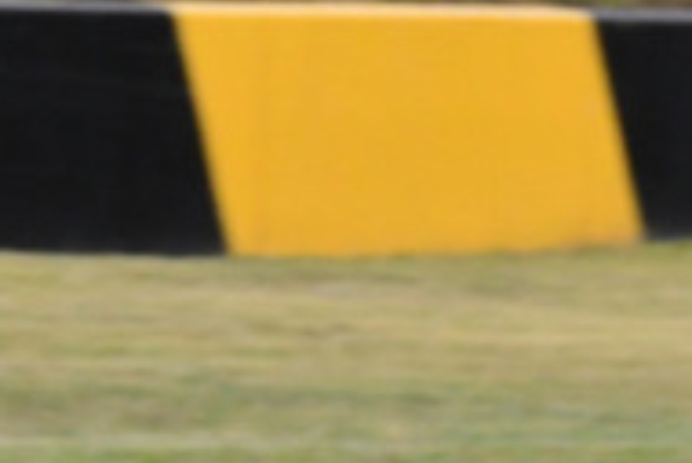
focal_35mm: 1265
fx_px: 24334
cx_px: 677
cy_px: 434
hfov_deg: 1.6
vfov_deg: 1.1
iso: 2500
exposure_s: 1/640
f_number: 10
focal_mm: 200
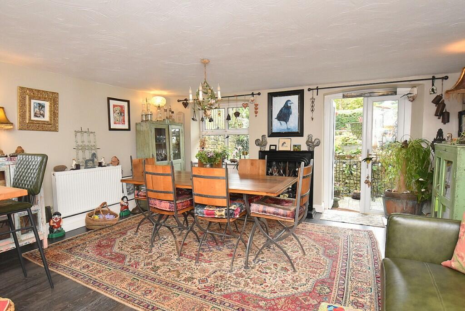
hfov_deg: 85.4
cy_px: 156
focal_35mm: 20
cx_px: 232
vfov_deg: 63.3
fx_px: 252
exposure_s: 1/125
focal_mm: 13
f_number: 4
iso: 1600
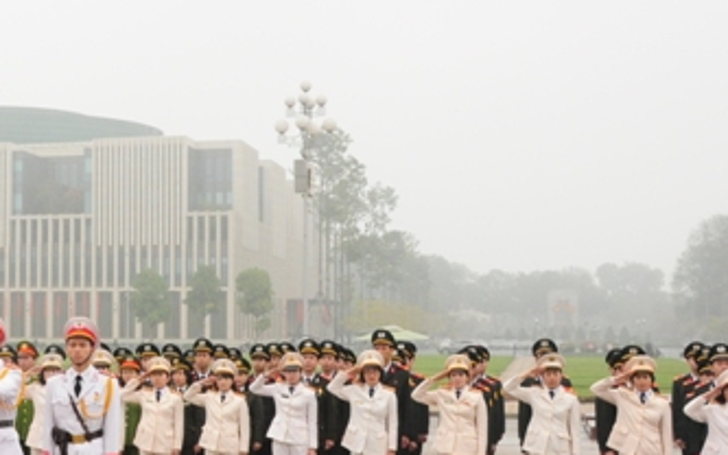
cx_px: -25
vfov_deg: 17.1
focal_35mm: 76
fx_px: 1508
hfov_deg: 25.6
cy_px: 252
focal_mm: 22
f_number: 10
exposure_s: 1/125
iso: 1000
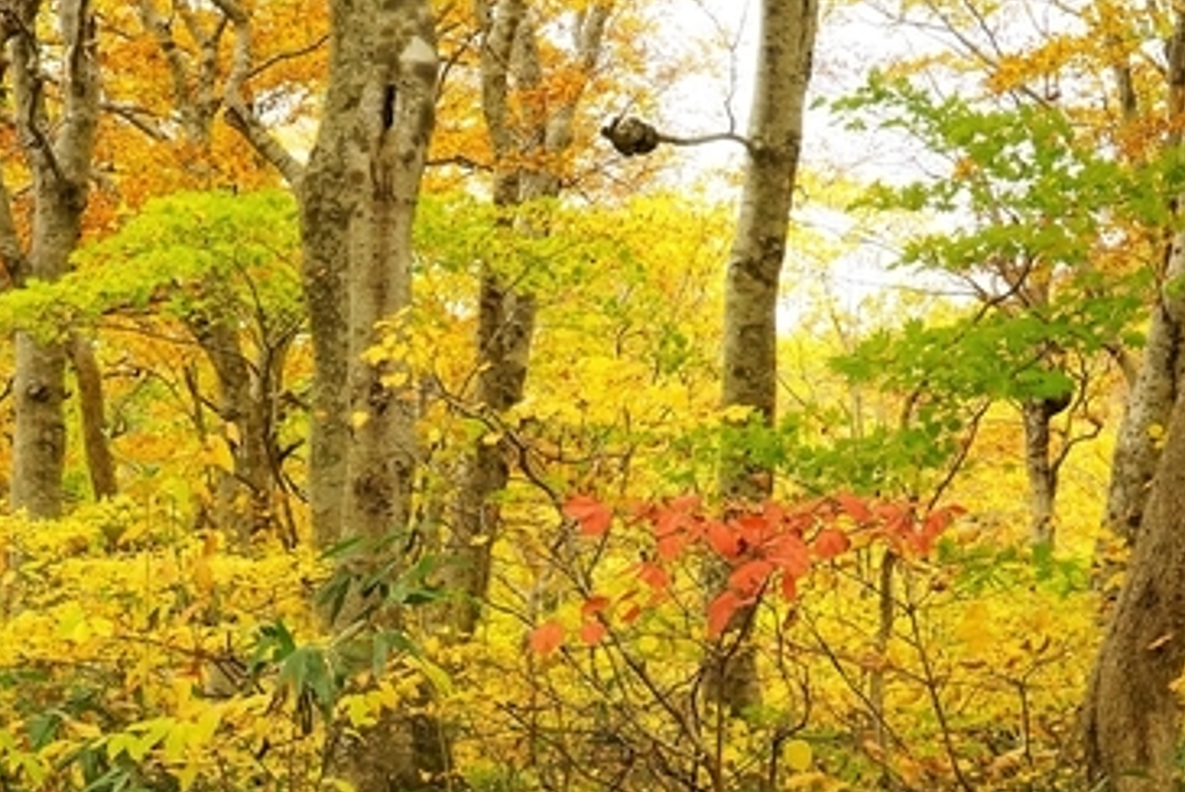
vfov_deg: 14.7
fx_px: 3031
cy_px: 701
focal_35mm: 92
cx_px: 373
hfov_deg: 22.0
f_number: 7.1
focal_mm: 42
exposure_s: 1/250
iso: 1600
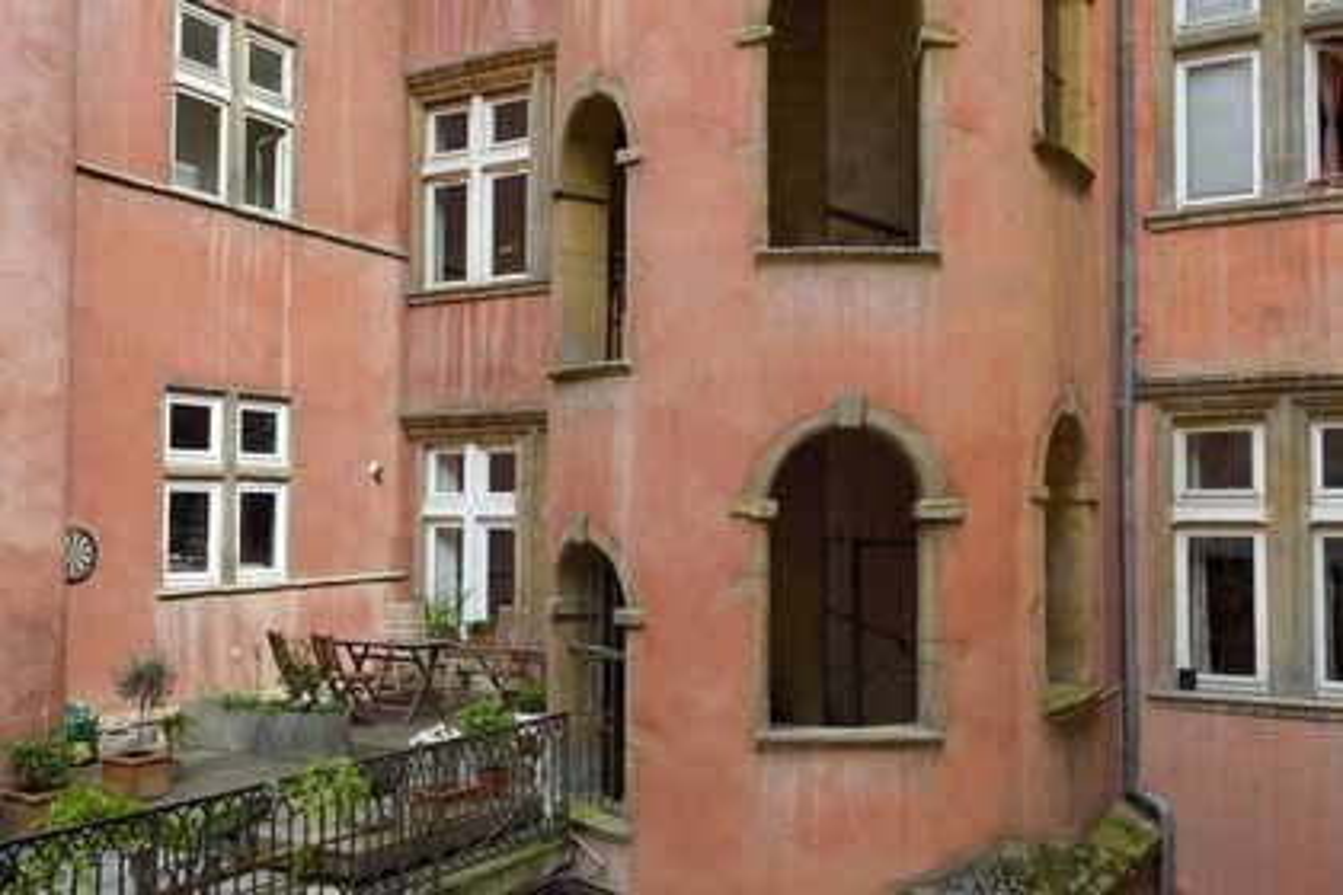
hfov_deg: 58.7
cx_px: 672
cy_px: 448
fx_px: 1194
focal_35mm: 32
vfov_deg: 41.1
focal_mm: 32
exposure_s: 1/160
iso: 200
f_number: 8
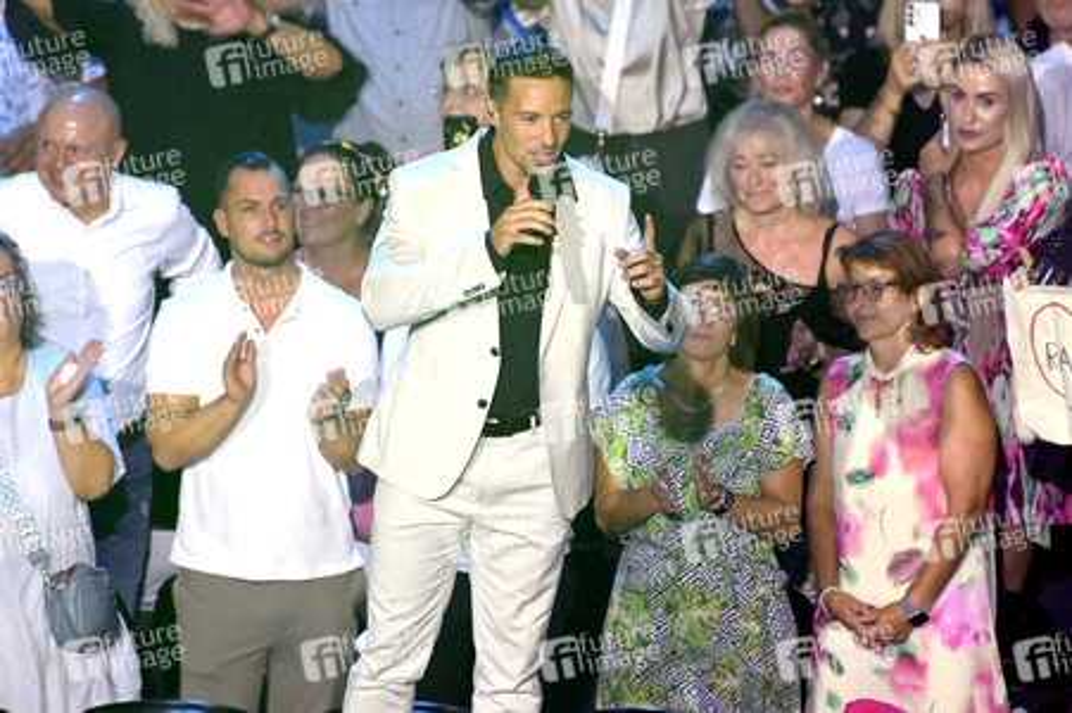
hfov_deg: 4.1
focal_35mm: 500
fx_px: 14878
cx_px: 536
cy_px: 356
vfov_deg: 2.7
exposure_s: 1/400
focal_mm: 500
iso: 16000
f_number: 5.6
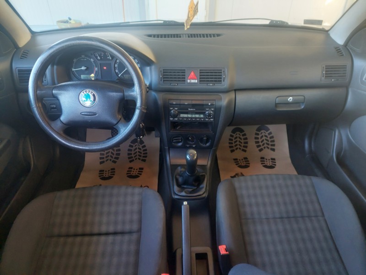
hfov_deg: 69.4
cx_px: 183
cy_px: 138
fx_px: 264
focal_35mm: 25
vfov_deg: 54.9
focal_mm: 5.23
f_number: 1.8
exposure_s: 1/50
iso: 160
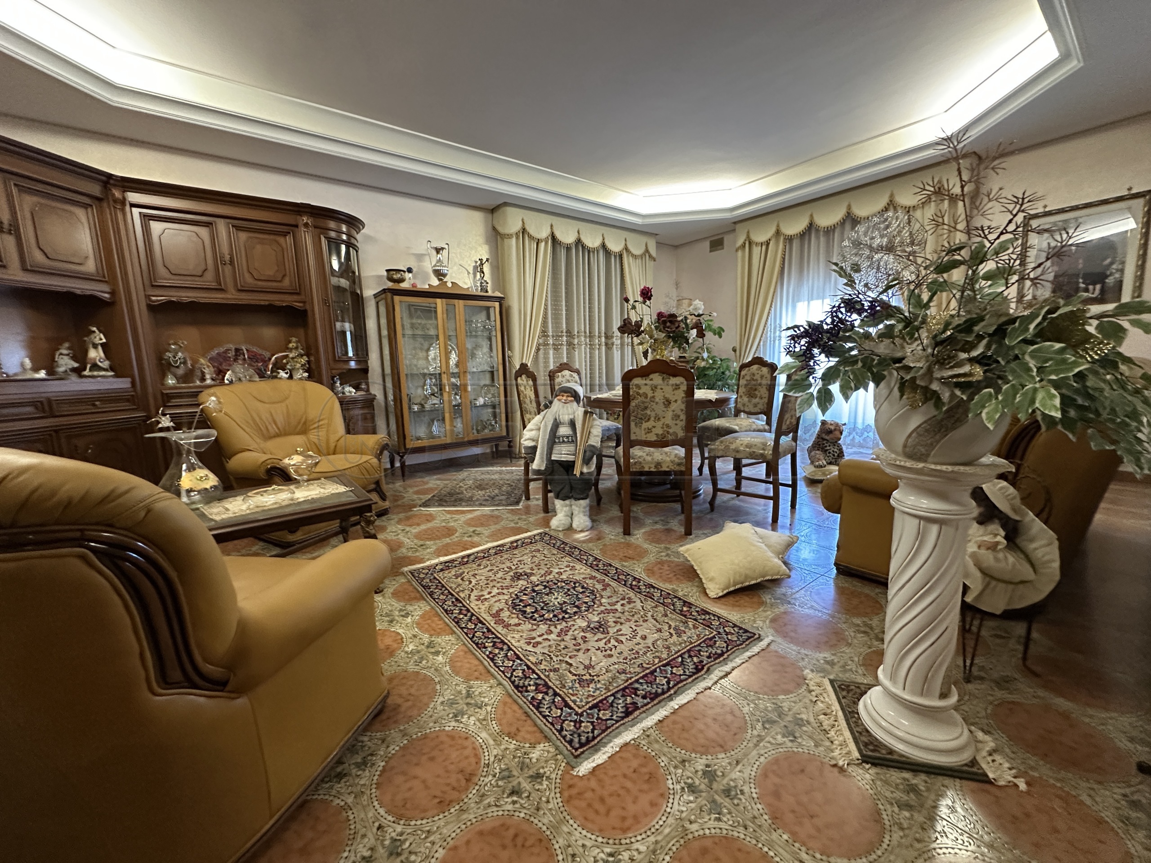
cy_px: 432
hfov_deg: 102.1
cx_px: 576
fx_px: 466
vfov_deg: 85.7
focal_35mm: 14
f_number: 2.2
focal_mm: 2.22
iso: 500
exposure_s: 1/50
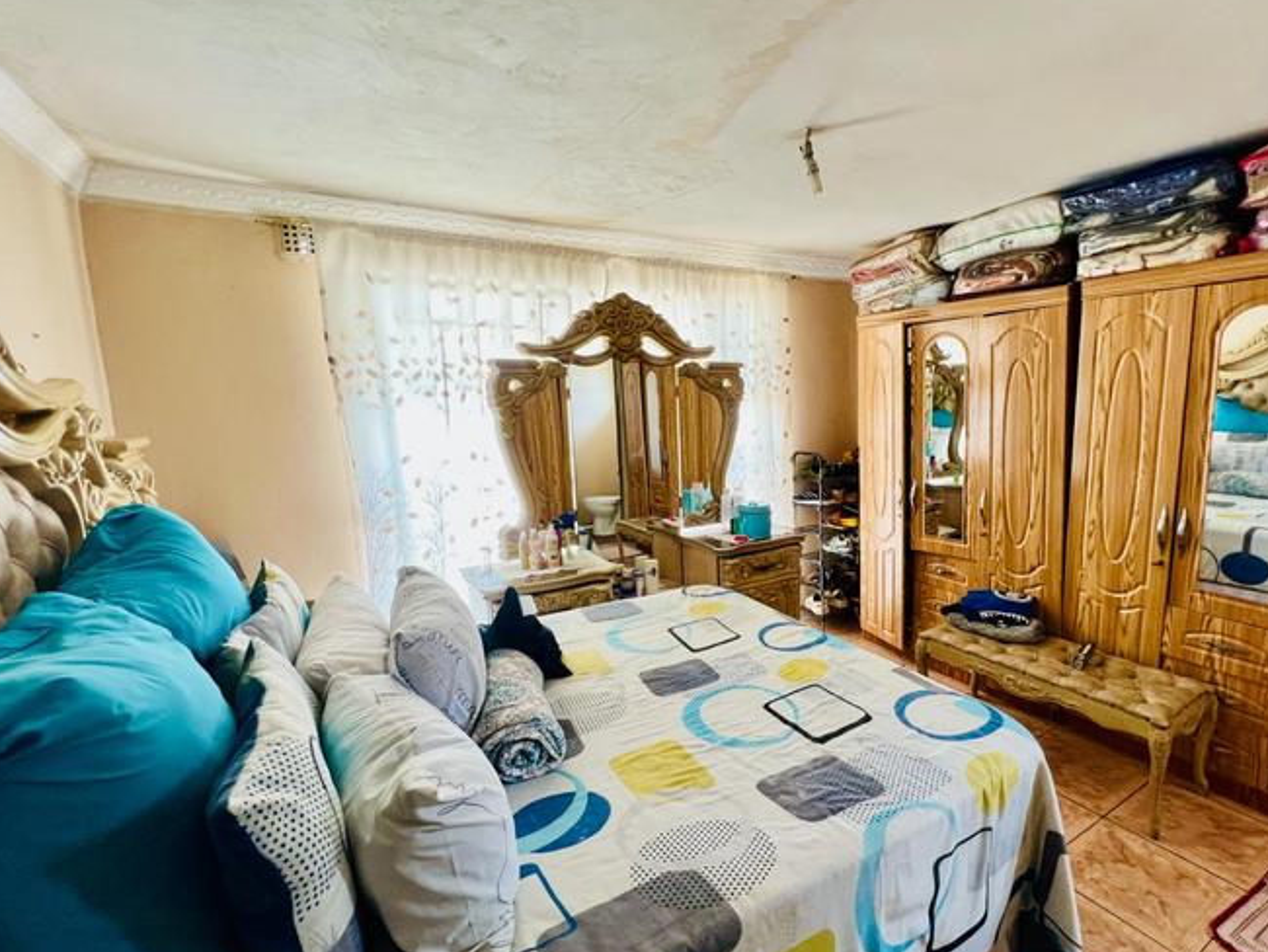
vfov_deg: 78.1
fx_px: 586
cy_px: 496
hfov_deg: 93.9
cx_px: 718
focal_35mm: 16
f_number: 1.8
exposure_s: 1/30
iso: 125
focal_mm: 1.57
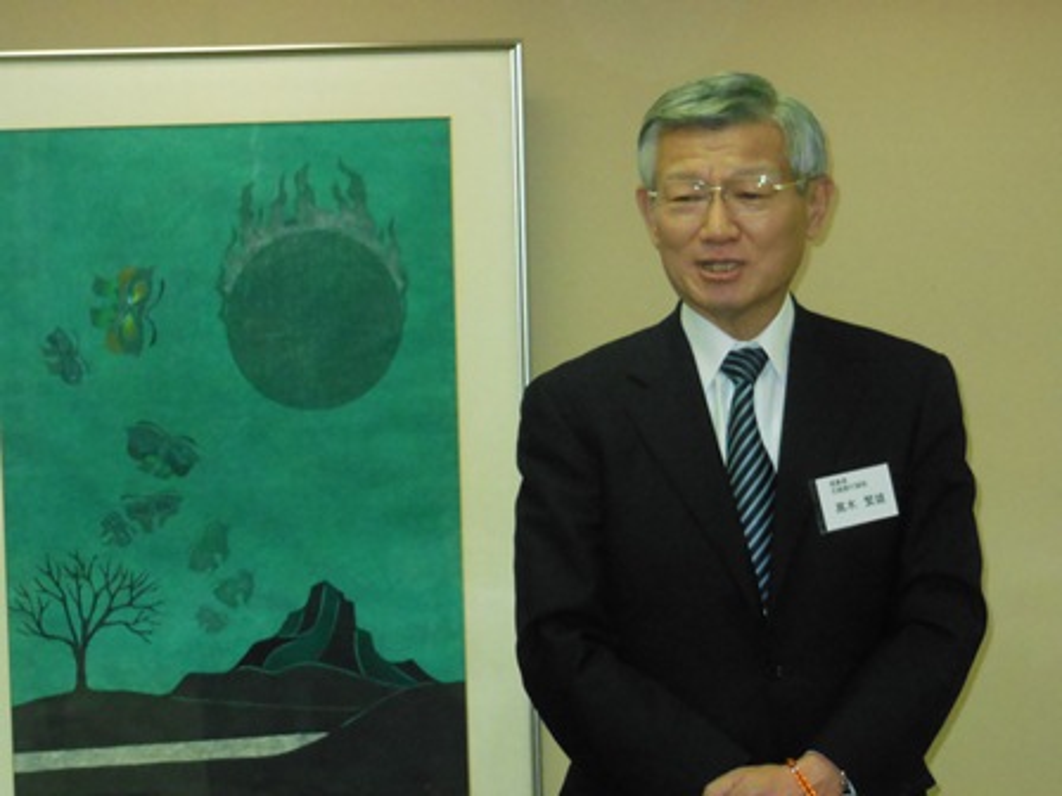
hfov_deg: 13.8
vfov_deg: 10.4
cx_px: 531
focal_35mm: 143
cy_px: 398
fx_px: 4387
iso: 1600
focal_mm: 25.5
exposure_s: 1/60
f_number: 5.8
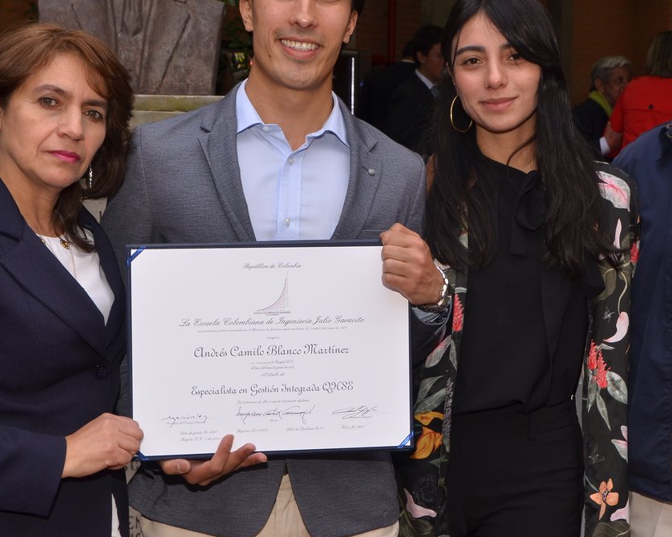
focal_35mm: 70
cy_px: 203
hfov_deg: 27.2
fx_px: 1388
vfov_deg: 21.9
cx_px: 399
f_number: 7.1
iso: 320
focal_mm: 29
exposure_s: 1/80
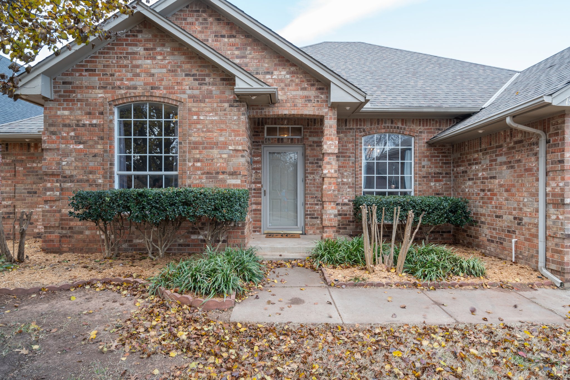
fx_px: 333
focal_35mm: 21
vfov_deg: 59.5
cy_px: 190
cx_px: 285
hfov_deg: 81.2
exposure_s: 1/30
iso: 200
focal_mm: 21
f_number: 7.1
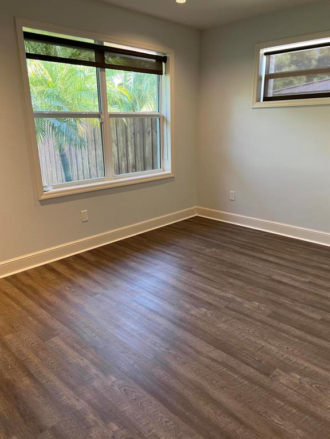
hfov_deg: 53.1
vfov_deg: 67.3
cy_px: 220
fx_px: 330
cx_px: 165
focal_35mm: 26
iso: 125
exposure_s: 1/60
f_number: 1.5
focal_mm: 5.7
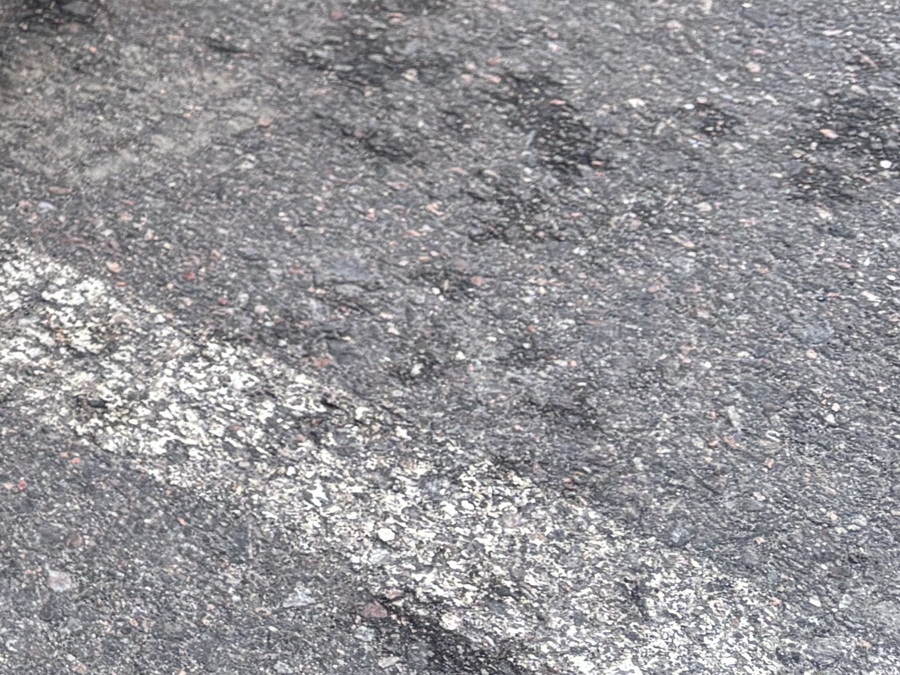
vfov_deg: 14.9
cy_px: -239
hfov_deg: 18.3
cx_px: -494
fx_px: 2444
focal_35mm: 94
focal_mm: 5.96
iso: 40
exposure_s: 1/121
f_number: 1.6
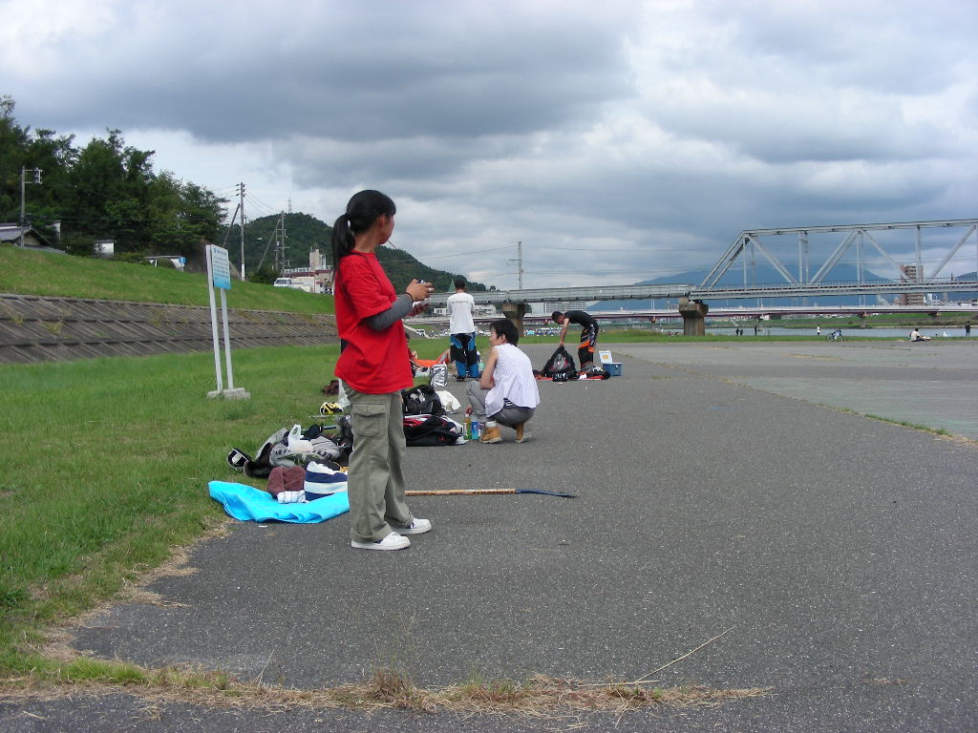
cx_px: 489
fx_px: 1074
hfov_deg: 49.0
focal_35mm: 38
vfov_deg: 37.7
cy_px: 366
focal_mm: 6.3
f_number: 4
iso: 50
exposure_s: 1/496
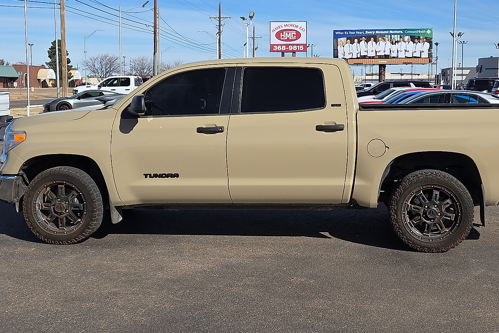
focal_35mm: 49
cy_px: 149
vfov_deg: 27.5
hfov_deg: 40.3
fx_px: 679
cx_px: 277
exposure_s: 1/10000
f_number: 1.8
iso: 76
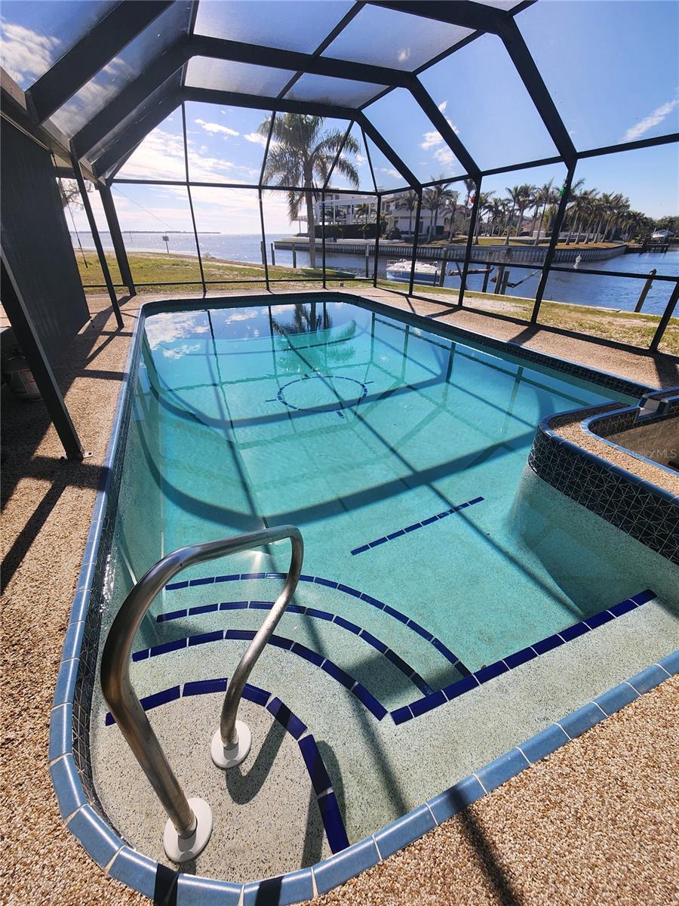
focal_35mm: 13
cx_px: 340
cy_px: 453
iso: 50
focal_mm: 2.2
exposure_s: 1/1250
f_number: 2.2
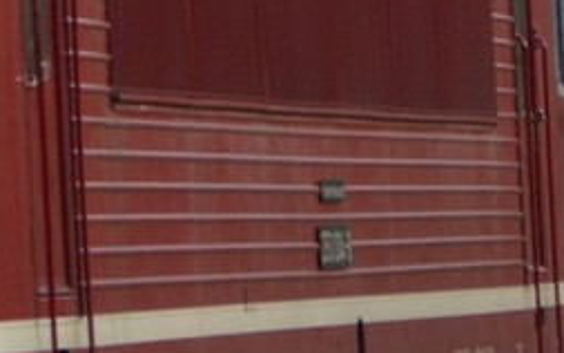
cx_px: -195
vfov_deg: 2.9
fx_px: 6915
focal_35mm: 450
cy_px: 69
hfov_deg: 4.6
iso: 400
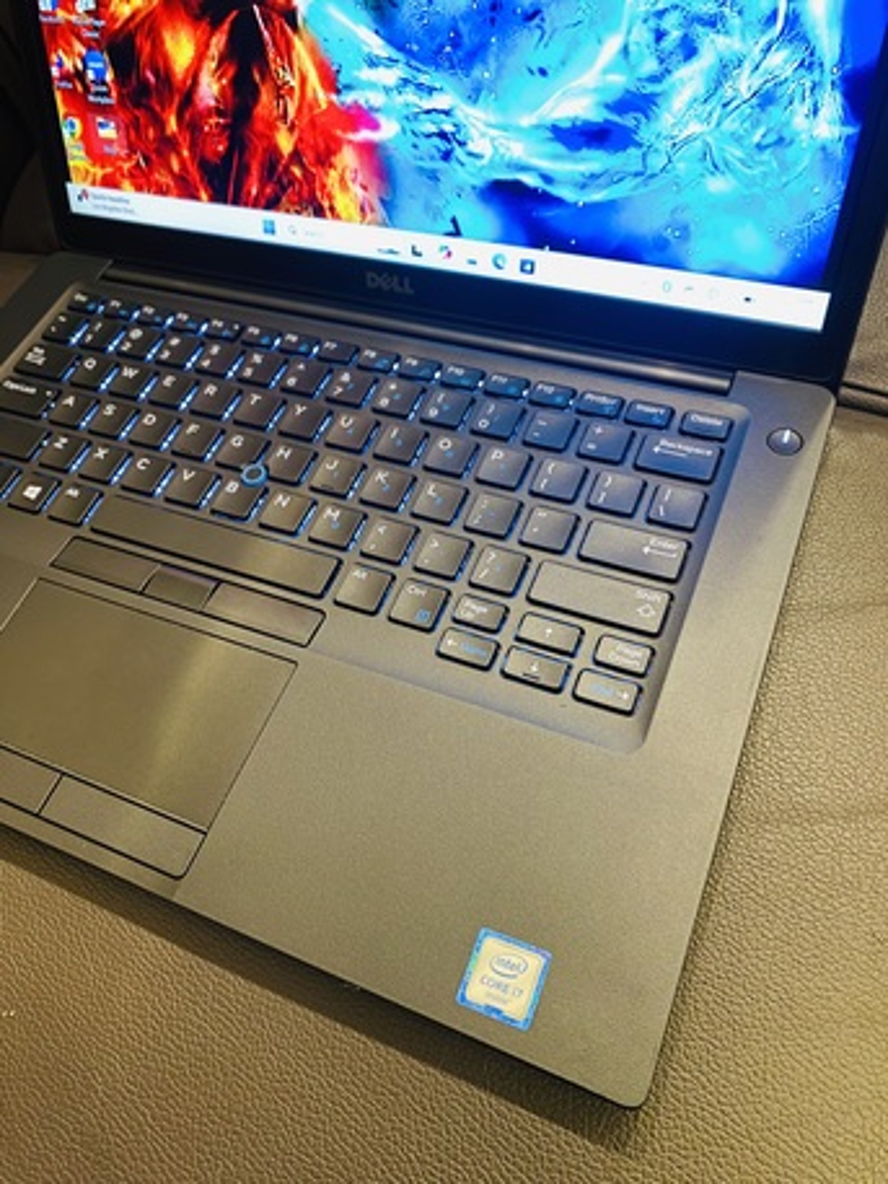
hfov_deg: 53.1
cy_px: 592
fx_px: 889
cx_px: 444
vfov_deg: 67.3
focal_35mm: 26
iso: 400
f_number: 1.8
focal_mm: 4.25
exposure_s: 1/25
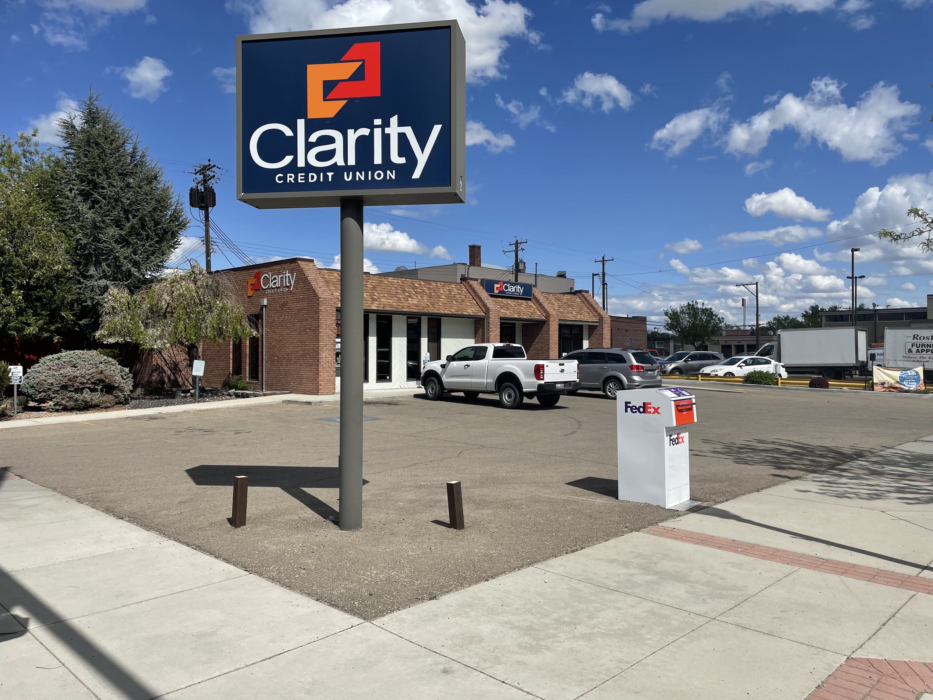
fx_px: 701
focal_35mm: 26
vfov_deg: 53.1
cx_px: 466
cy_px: 350
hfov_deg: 67.3
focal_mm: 4.2
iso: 32
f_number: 1.6
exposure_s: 1/6494
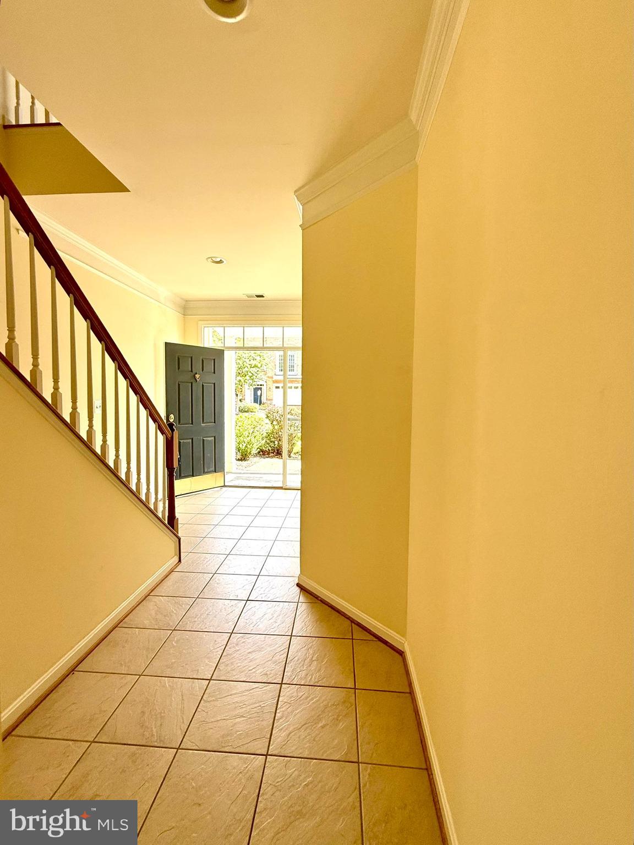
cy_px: 422
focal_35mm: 14
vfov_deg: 102.1
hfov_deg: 85.7
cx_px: 317
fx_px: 342
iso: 64
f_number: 2.2
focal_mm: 2.22
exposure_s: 1/141
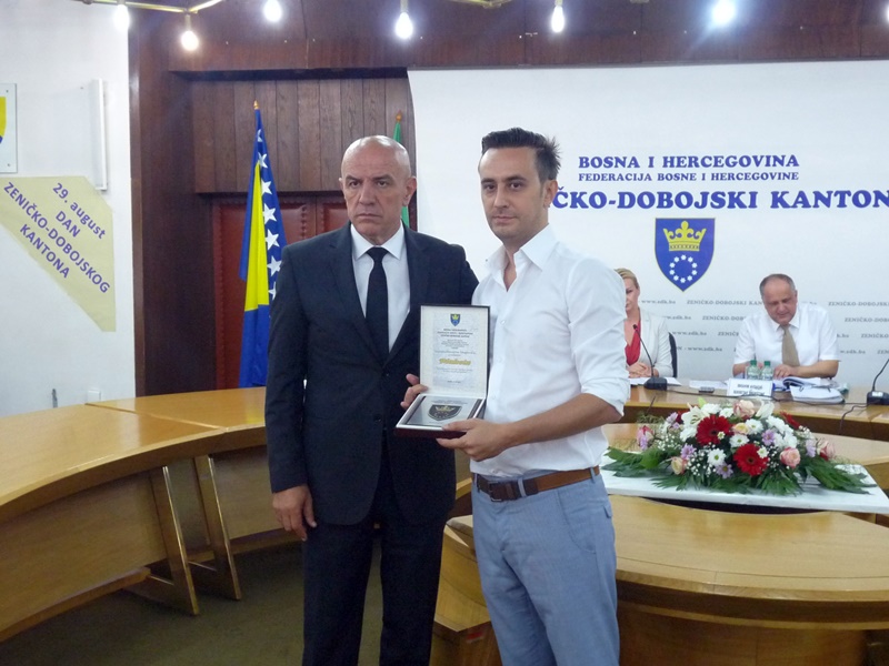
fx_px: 950
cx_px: 444
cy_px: 333
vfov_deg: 38.7
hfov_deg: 50.1
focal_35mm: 37
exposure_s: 1/25
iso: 400
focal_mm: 4.8
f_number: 2.8
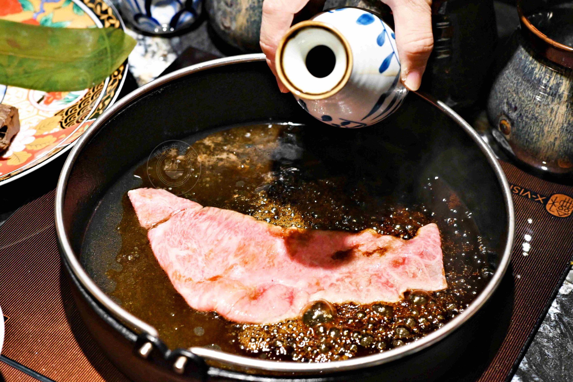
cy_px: 191
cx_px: 286
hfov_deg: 27.0
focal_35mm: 75
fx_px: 1194
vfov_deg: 18.2
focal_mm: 50
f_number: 4
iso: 2000
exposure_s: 1/200
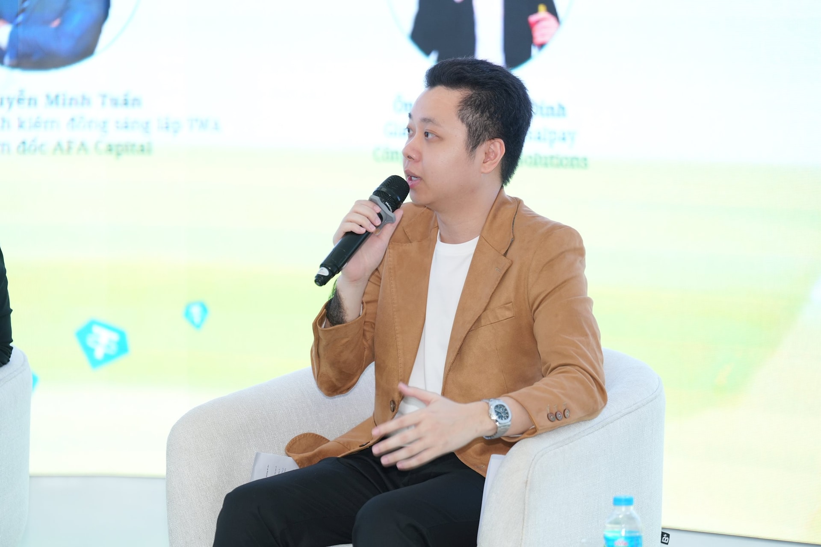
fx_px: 3603
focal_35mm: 158
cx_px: 410
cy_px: 274
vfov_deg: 8.7
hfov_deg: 13.0
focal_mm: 158
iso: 500
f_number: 2.8
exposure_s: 1/200
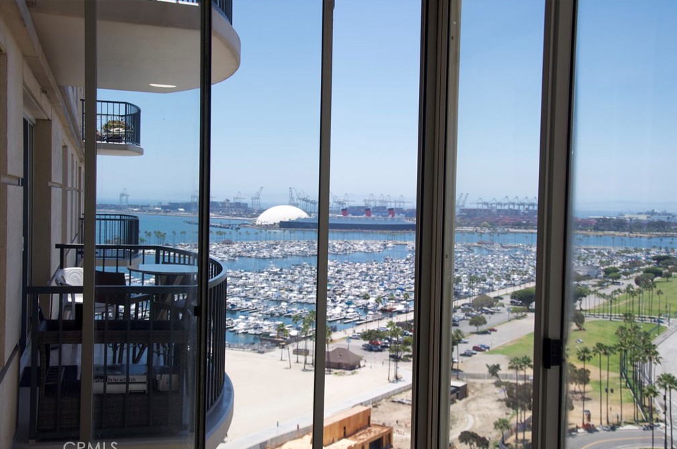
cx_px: 344
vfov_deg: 31.1
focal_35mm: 43
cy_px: 228
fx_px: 808
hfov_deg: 45.5
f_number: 6.3
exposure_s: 1/1600
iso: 400
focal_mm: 28
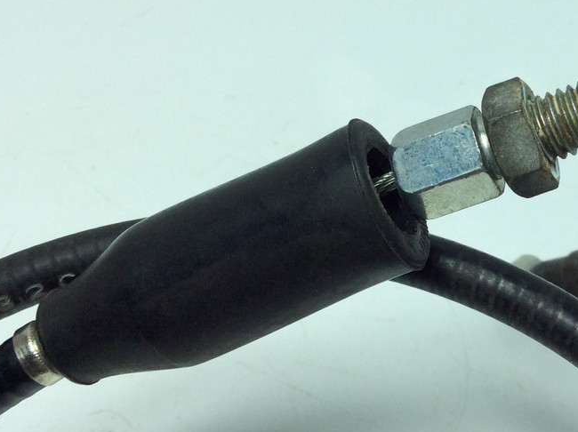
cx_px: 488
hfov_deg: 29.8
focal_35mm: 63
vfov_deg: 23.2
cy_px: 151
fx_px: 1051
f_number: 2.4
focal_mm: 3.3
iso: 32
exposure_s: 1/510
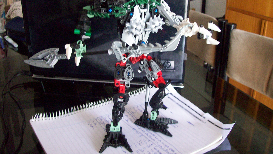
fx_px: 290
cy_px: 54
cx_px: 135
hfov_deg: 50.5
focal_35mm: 40
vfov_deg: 29.5
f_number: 2.7
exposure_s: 1/8
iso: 160
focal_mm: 6
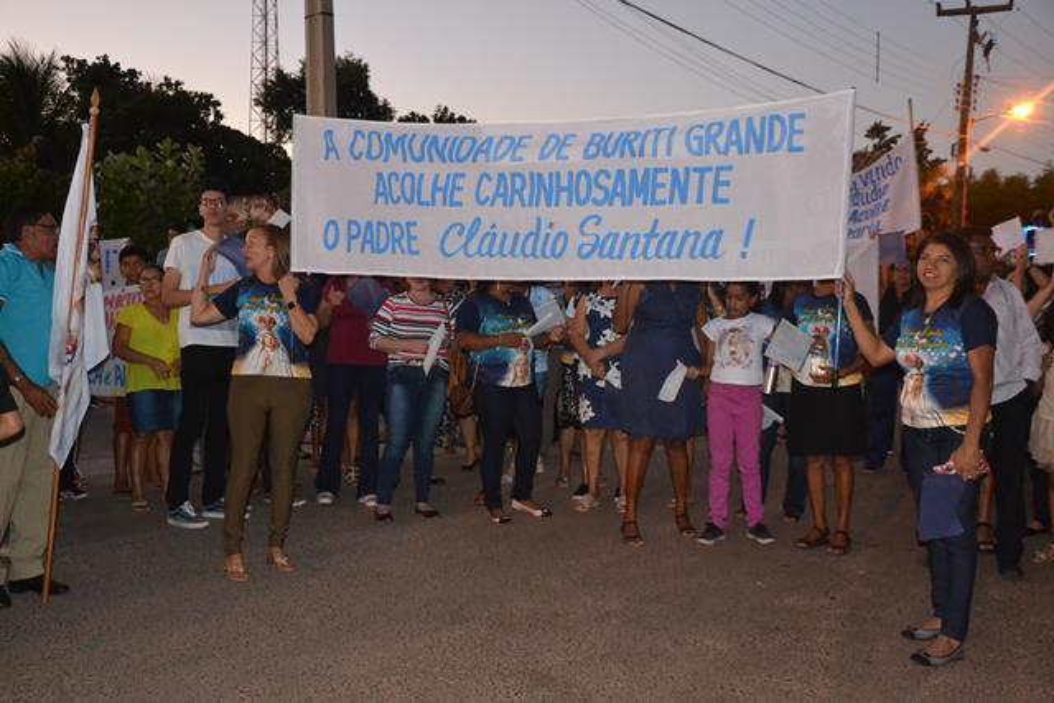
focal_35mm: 33
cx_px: 527
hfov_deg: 57.2
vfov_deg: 40.0
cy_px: 352
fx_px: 966
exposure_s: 1/60
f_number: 3.8
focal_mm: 22
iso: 3200
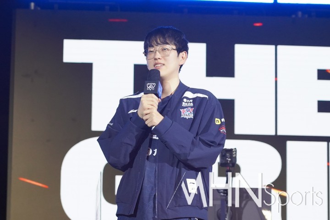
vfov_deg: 13.0
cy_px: 110
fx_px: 962
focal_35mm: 105
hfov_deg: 19.5
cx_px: 165
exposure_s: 1/160
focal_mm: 105
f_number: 4
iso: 4000
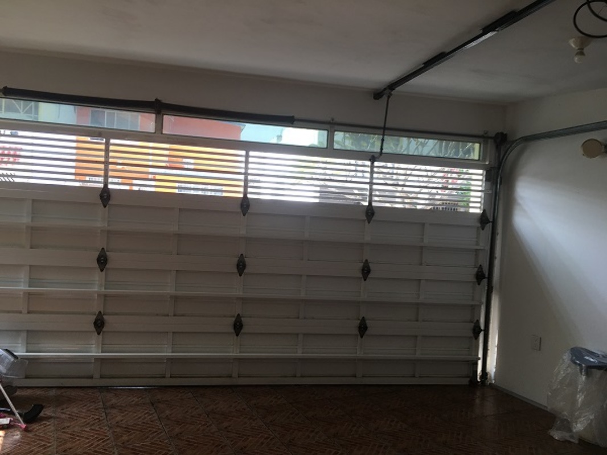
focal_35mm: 29
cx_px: 304
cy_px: 228
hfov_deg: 61.6
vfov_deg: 48.2
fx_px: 509
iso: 32
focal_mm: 4.15
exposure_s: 1/120
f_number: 2.2
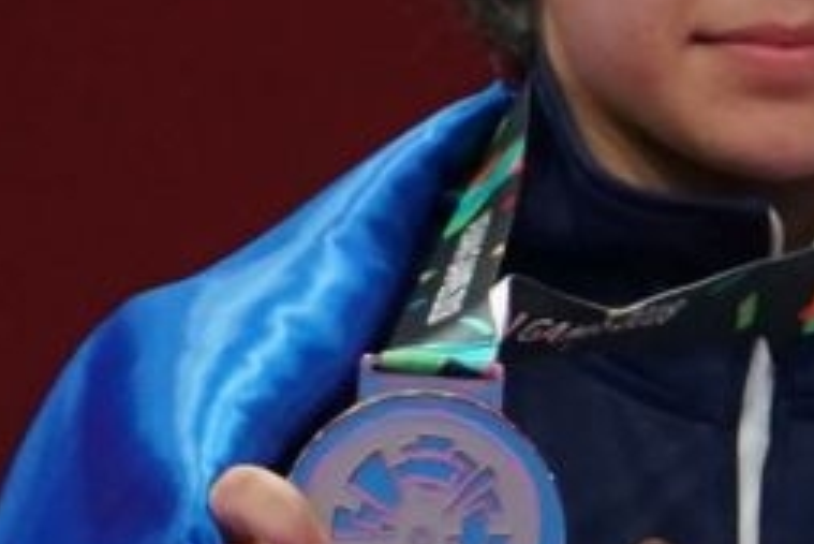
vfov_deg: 0.7
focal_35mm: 1982
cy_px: 663
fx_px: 44839
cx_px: 2355
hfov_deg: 1.0
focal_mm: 186
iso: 1600
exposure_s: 1/500
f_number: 4
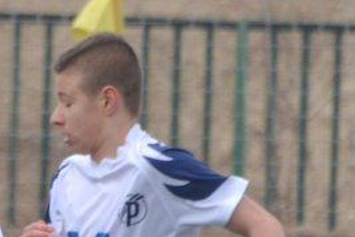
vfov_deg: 0.8
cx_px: -170
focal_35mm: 1823
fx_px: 17975
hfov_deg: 1.1
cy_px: 383
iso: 400
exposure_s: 1/500
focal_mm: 270
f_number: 6.3
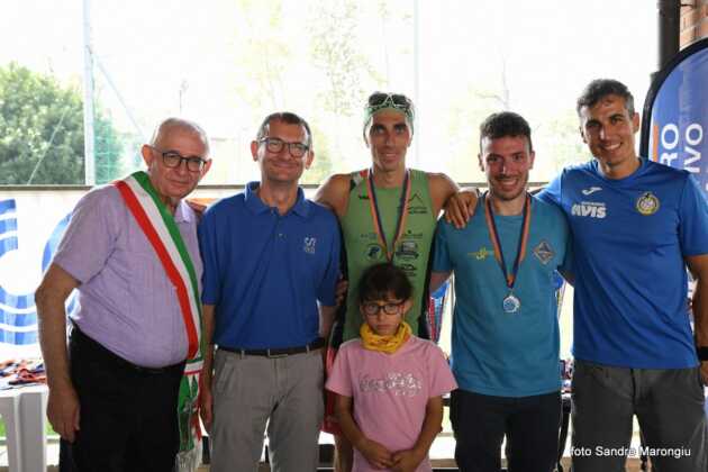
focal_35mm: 46
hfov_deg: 42.7
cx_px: 354
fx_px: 905
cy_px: 236
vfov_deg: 29.2
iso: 1800
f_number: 7.1
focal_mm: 46
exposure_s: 1/320
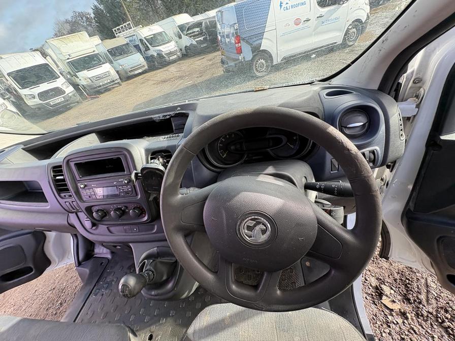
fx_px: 184
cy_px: 170
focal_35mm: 14
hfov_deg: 102.1
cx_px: 228
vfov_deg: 85.7
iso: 64
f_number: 2.2
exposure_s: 1/125
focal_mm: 2.22
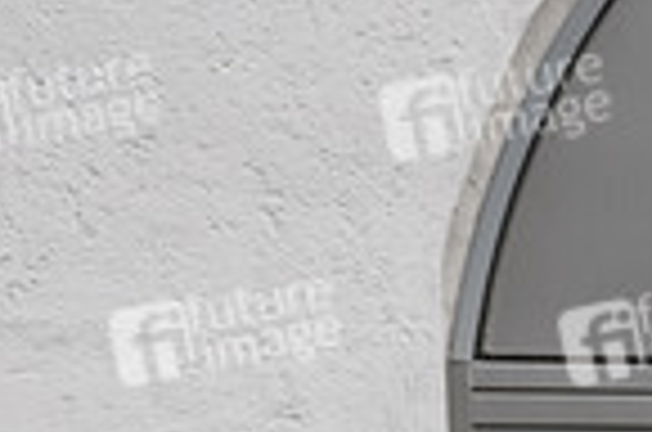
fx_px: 6307
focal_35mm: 349
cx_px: 1005
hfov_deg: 5.9
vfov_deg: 3.9
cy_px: 670
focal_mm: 112
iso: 320
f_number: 10
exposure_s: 1/160
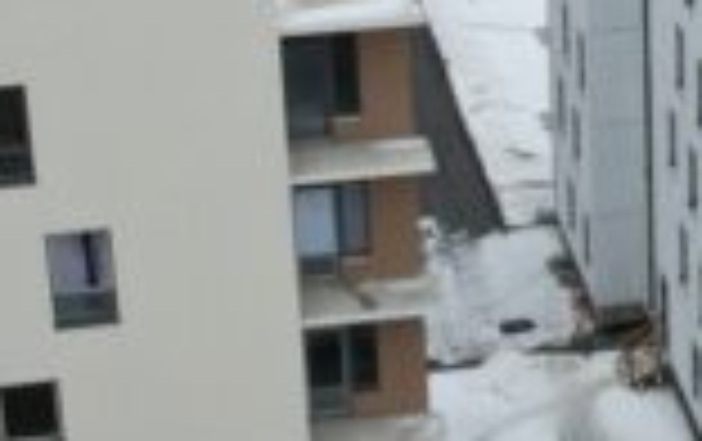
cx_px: 828
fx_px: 2816
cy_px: 83
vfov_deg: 8.9
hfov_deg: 13.8
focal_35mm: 147
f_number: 2.8
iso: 100
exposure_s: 1/640
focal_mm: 8.38
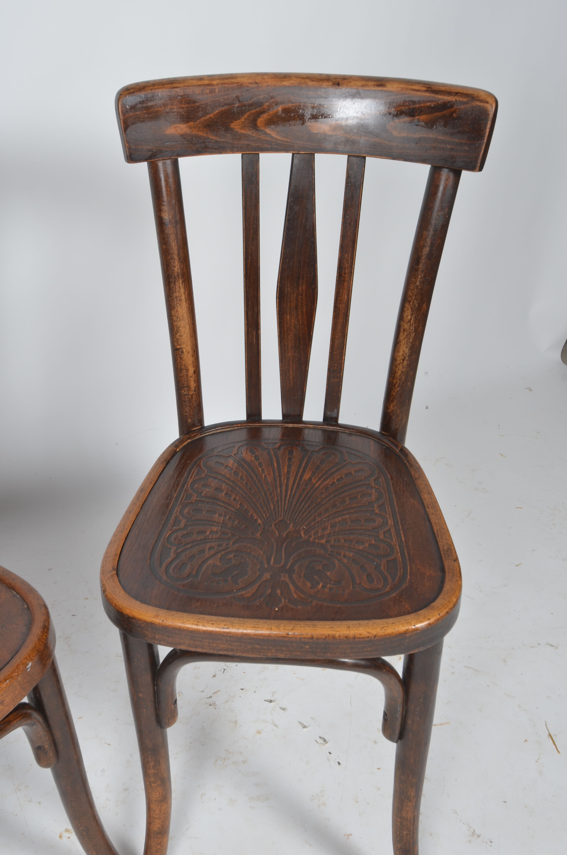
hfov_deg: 36.7
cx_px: 284
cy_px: 428
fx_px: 854
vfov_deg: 53.2
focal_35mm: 36
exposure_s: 1/125
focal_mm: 24
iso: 100
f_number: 11
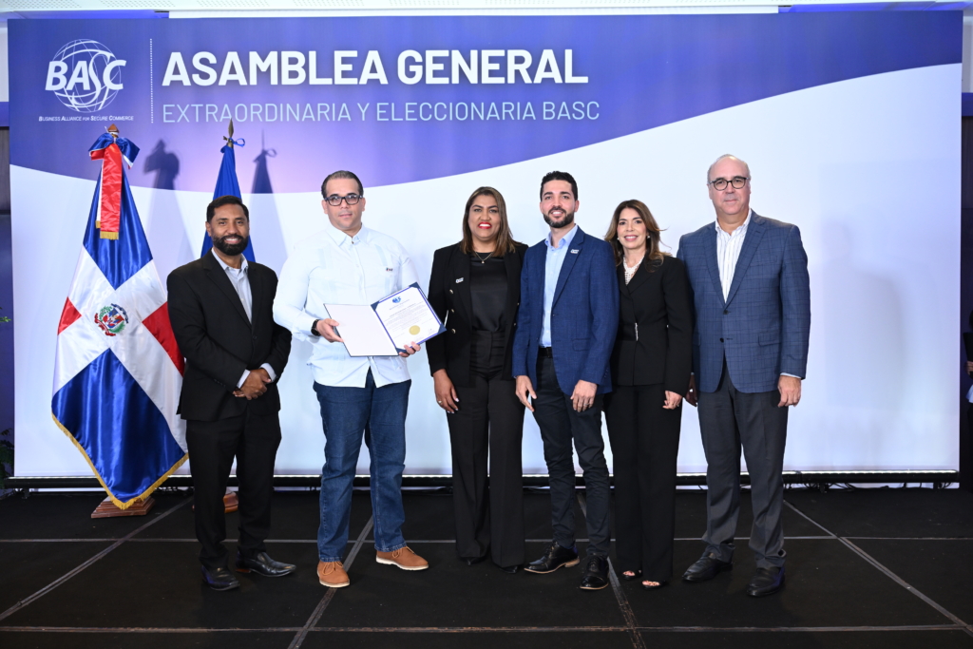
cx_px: 486
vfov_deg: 40.5
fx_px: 878
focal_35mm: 32
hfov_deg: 58.0
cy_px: 324
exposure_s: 1/160
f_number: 3.5
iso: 1250
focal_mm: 32.5
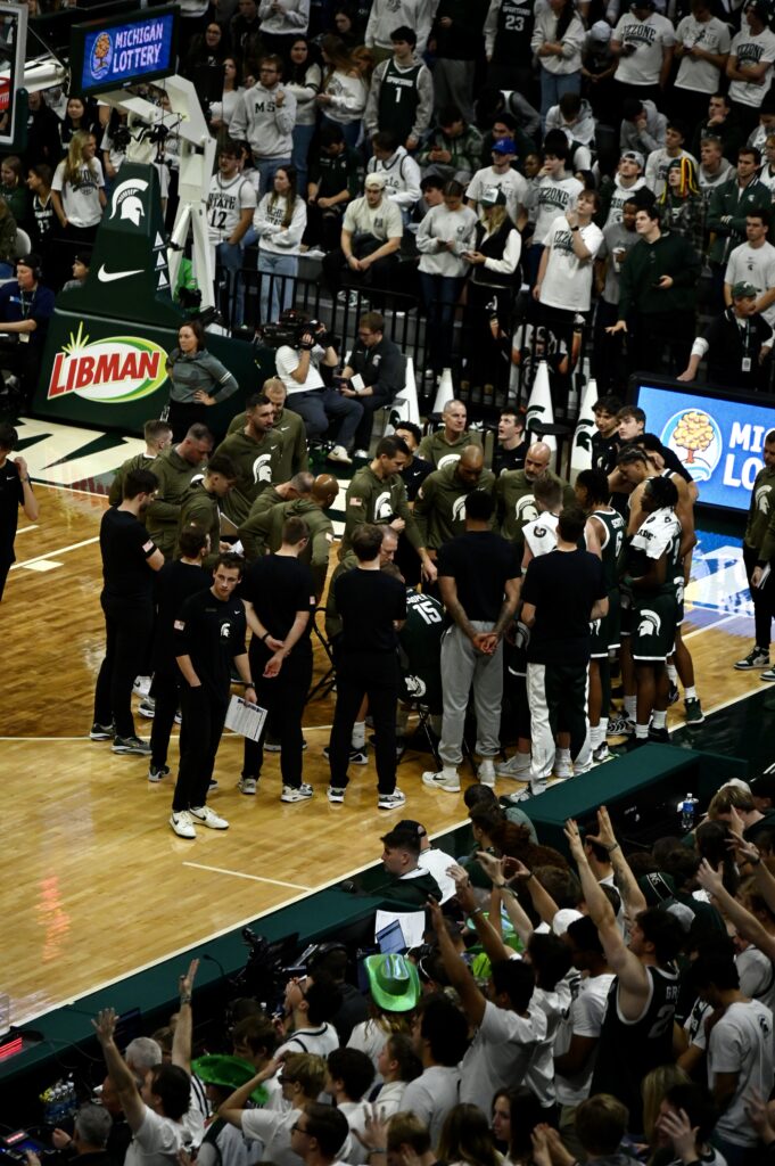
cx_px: 388
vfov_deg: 10.3
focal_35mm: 200
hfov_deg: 6.9
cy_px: 583
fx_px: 6469
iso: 5000
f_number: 6.3
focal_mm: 200
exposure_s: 1/1000
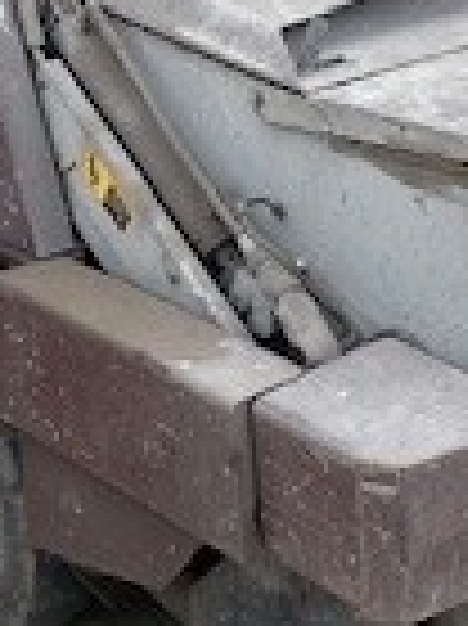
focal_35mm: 120
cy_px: 5
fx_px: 2166
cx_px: 153
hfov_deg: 12.3
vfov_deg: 16.1
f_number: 1.8
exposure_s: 1/1504
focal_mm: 4.25
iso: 32
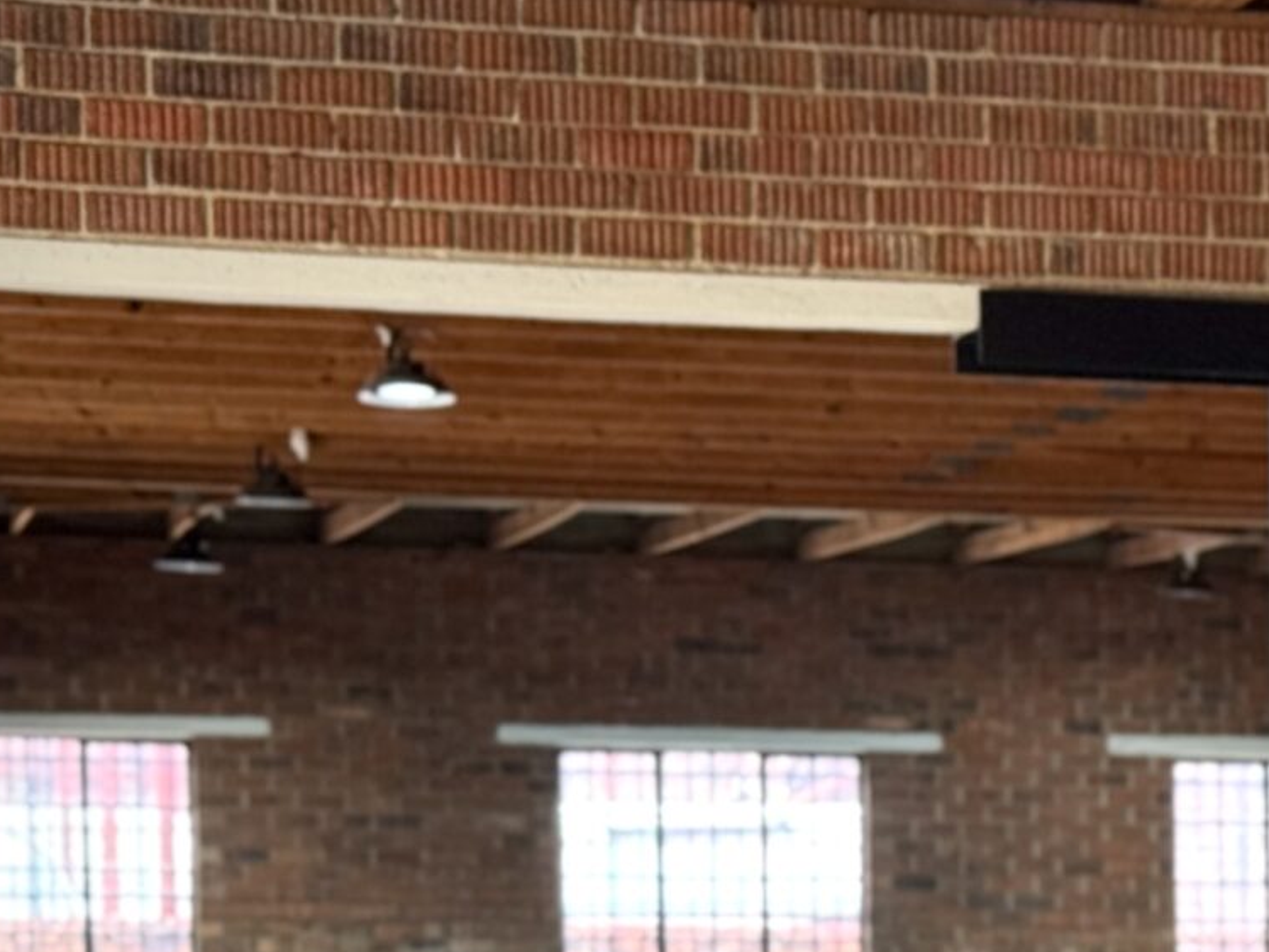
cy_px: 1486
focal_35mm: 164
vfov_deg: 8.8
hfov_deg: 11.7
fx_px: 6013
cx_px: 1689
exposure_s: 1/60
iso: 160
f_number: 1.78
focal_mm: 6.76
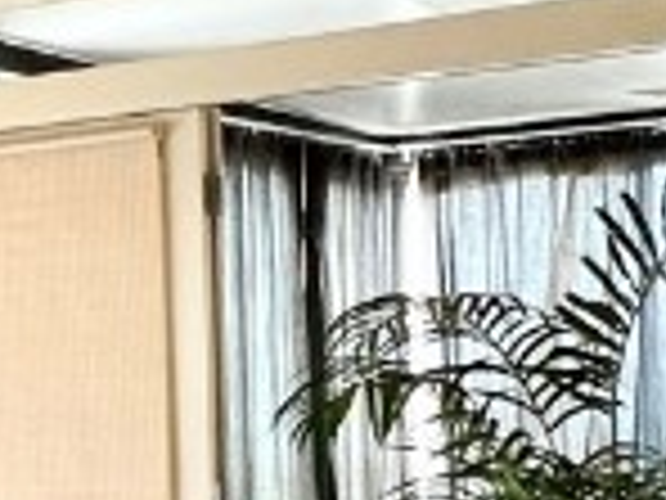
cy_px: 347
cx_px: -252
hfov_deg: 19.7
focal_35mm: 90
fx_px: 1732
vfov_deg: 16.4
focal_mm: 1.57
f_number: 1.8
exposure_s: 1/120
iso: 160
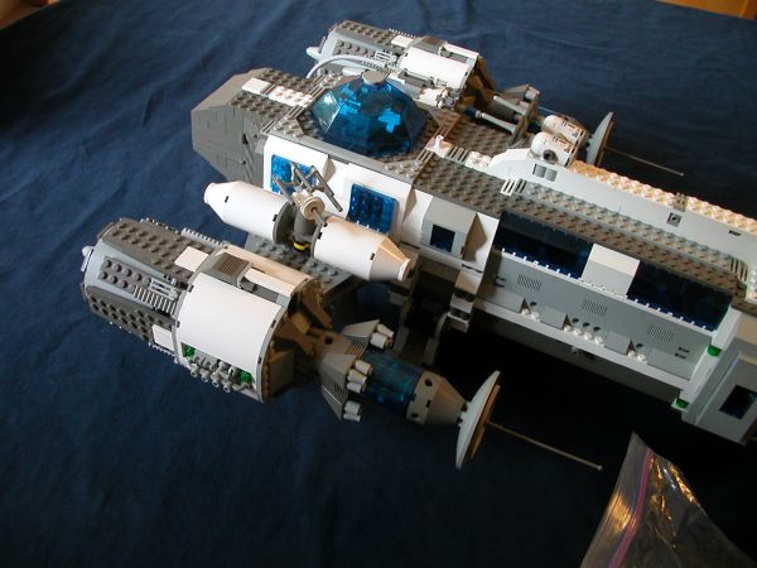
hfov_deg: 50.1
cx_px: 378
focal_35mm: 37
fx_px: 809
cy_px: 284
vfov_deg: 38.7
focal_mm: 5.6
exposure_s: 1/29.3
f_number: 2.7
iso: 100
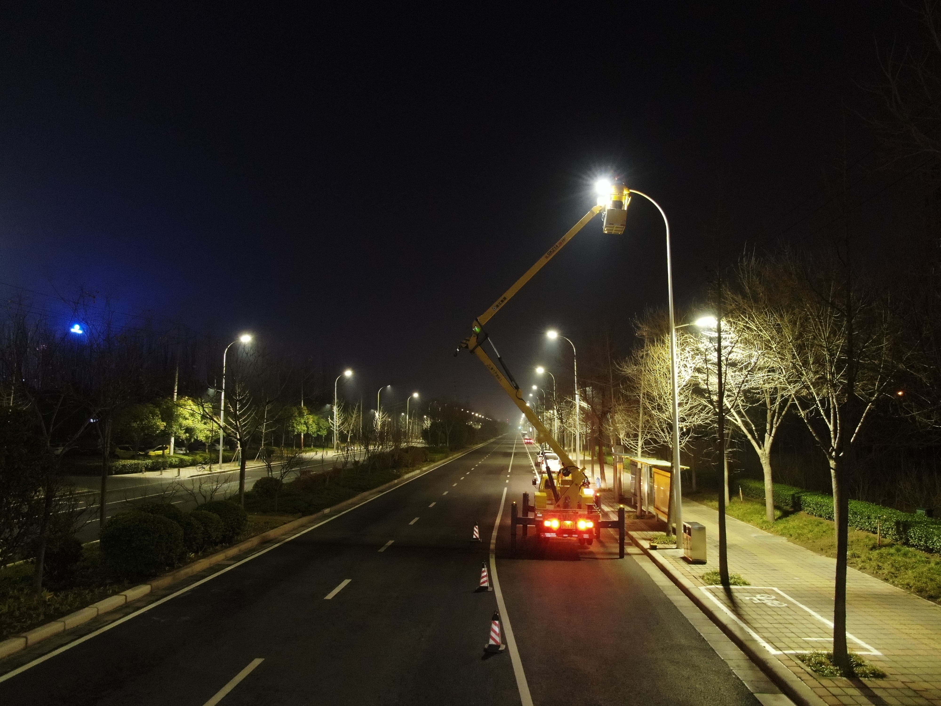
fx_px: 652
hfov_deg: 71.6
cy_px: 353
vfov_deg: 56.8
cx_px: 470
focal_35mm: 24
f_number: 2.8
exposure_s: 1/4
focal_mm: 4.39
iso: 800
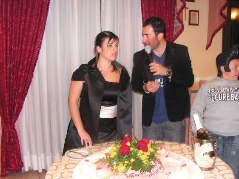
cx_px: 135
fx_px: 283
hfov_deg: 45.7
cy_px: 95
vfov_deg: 35.1
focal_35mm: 41
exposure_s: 1/40
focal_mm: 6
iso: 200
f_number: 3.2
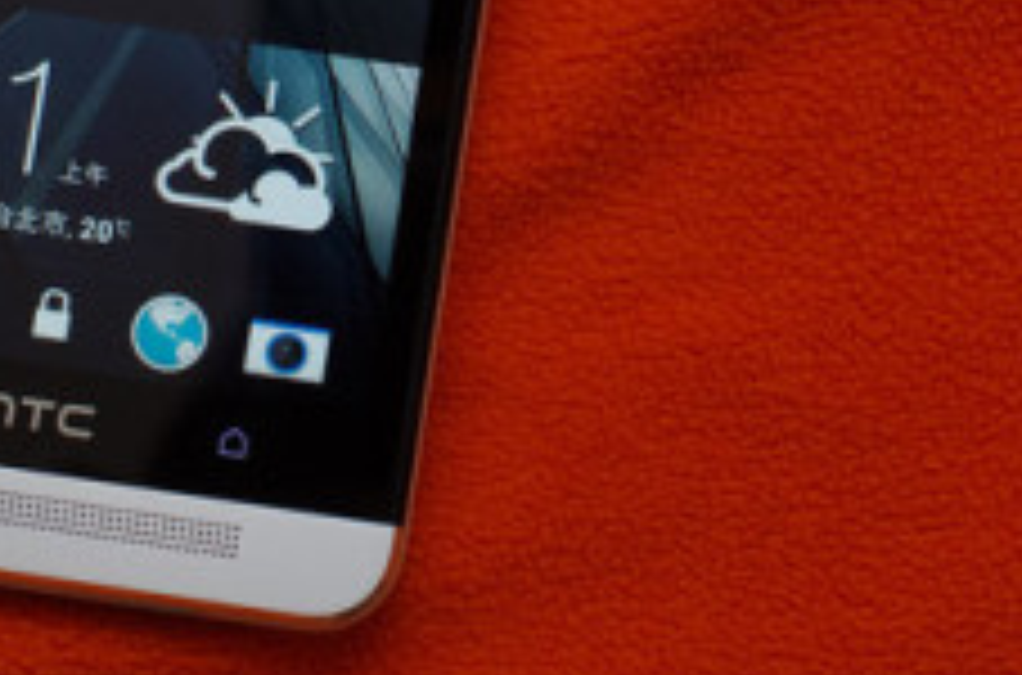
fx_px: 3859
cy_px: -144
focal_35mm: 136
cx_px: 491
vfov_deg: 9.9
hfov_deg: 15.1
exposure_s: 1/80
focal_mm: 35
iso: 800
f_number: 7.1
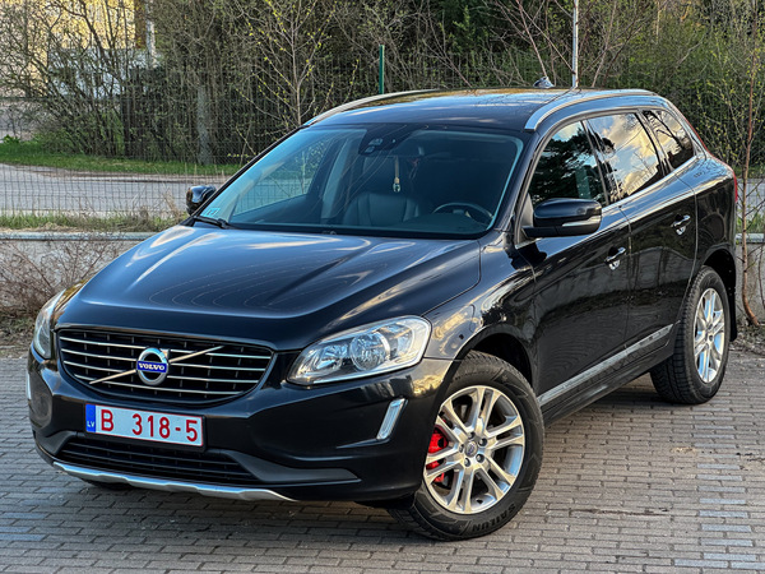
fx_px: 1702
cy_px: 287
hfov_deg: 25.3
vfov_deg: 19.1
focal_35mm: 77
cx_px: 382
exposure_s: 1/99
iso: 100
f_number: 2.8
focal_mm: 9
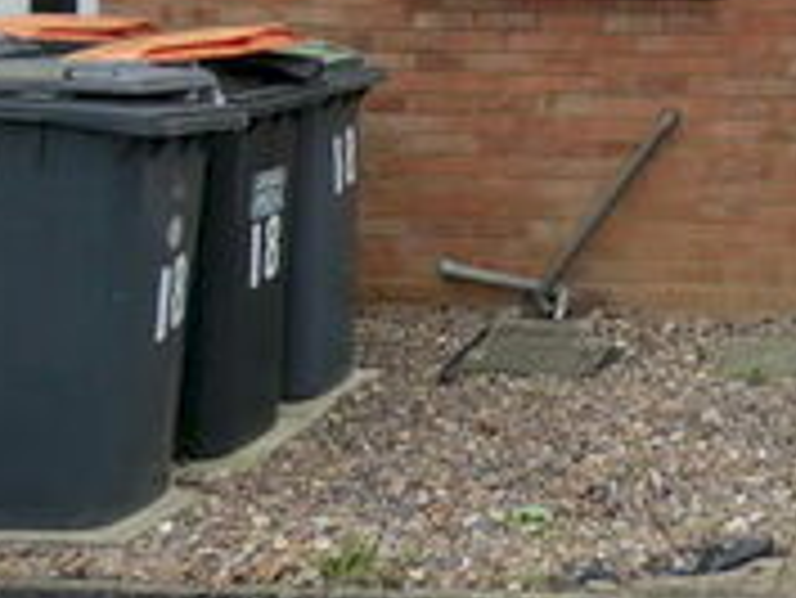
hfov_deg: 22.6
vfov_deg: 17.9
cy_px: -79
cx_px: 967
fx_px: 1818
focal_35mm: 79
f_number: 2.8
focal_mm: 3.6
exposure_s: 1/640
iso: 80
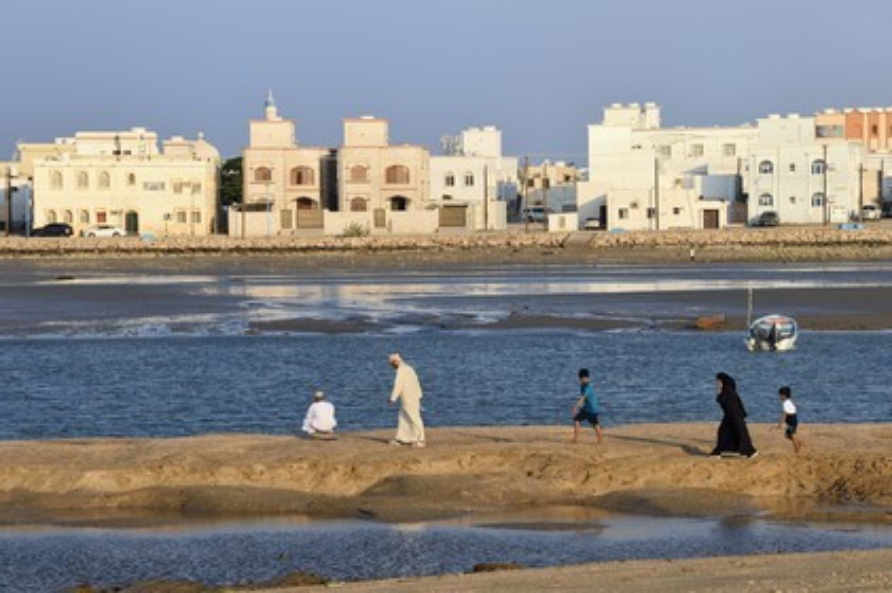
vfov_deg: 7.6
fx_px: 4456
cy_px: 296
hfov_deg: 11.4
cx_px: 446
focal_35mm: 180
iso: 200
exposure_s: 1/250
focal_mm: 180
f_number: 10
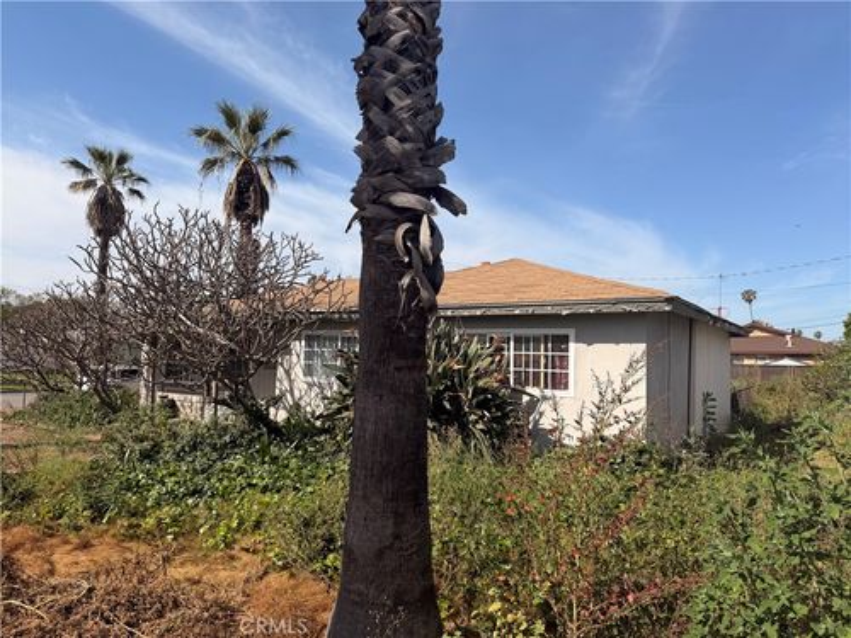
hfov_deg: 71.6
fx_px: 590
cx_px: 426
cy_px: 319
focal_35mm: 24
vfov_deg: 56.8
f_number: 1.78
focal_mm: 6.76
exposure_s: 1/6173
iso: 80
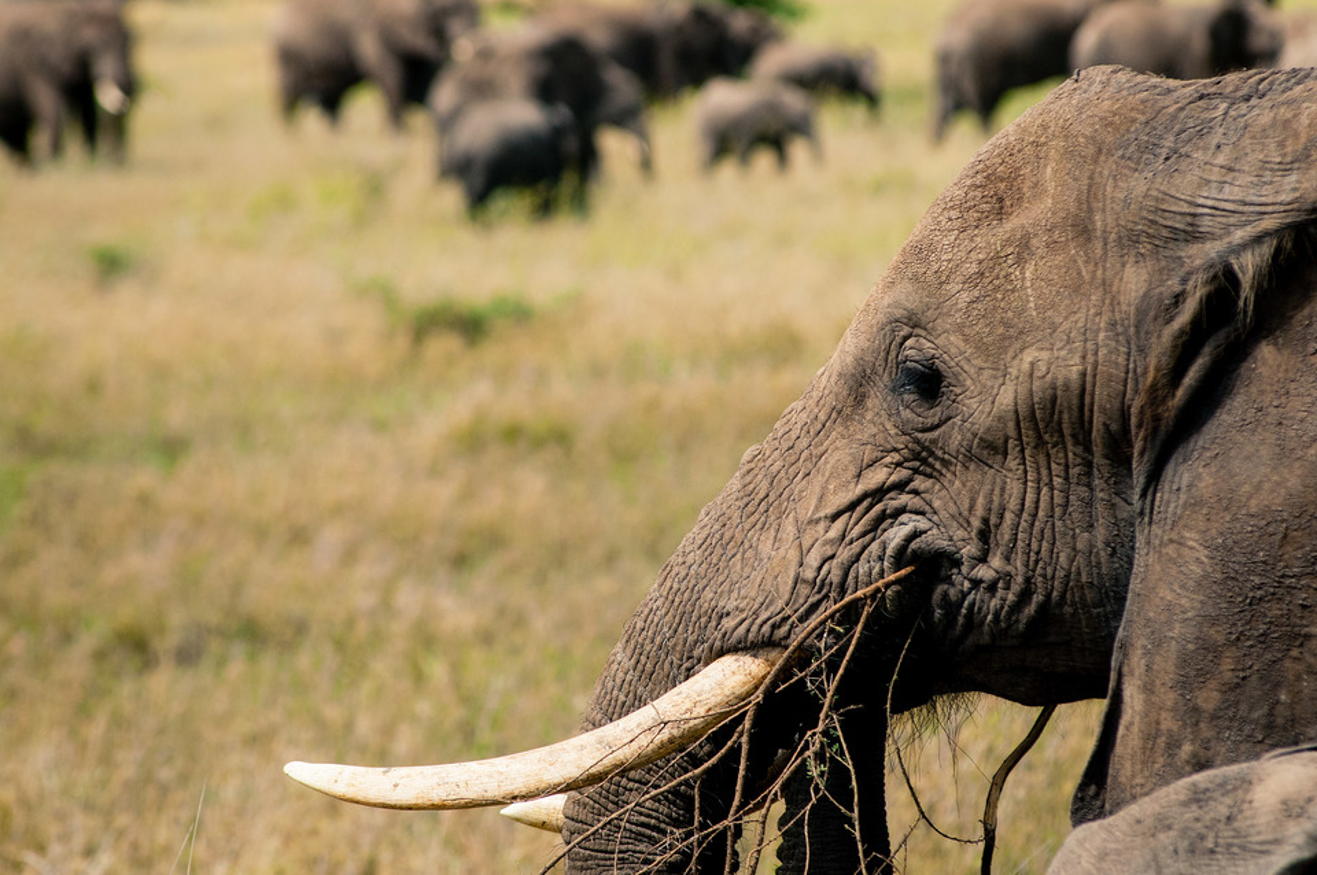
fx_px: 10964
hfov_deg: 6.9
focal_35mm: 300
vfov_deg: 4.6
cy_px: 438
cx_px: 658
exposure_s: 1/1600
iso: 400
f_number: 5.6
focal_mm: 200
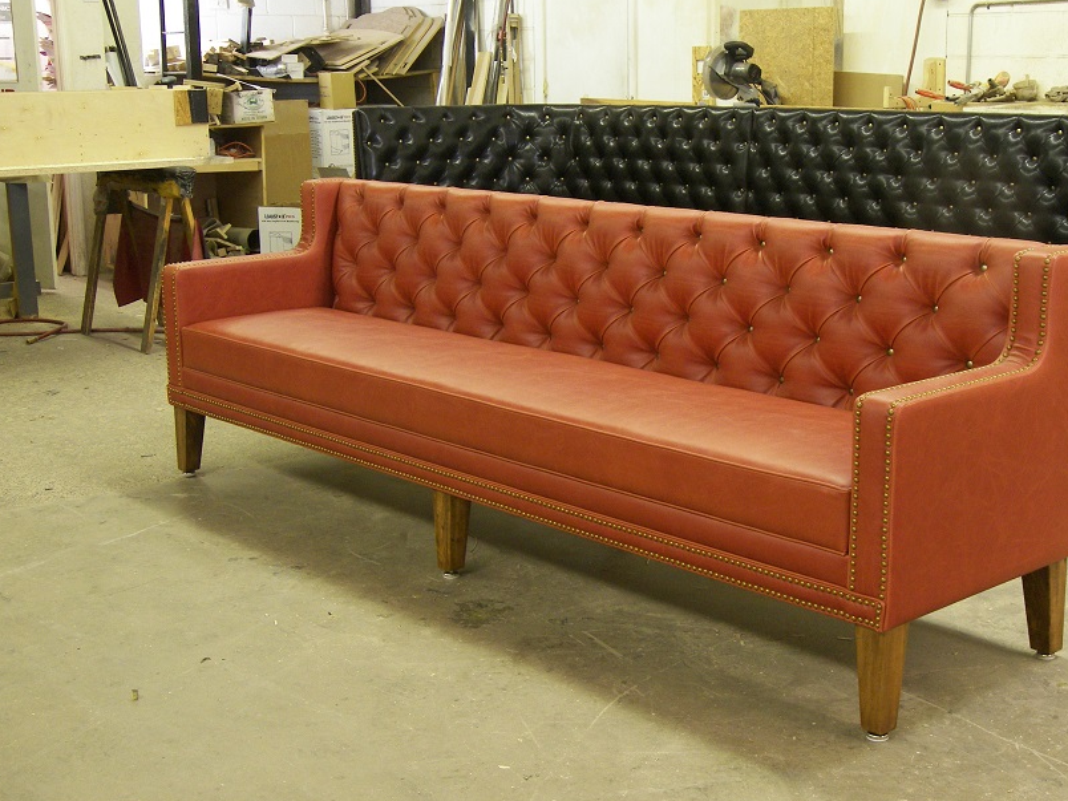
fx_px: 1573
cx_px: 634
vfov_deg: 28.5
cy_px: 356
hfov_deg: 37.4
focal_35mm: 51
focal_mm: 8.7
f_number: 3.2
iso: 100
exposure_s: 1/6
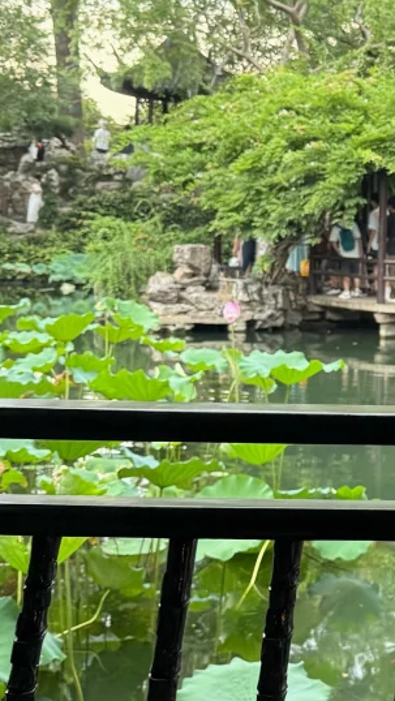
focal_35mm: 70
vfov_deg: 30.0
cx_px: 618
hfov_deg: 15.7
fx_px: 1302
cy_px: 266
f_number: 1.78
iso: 200
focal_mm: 6.76
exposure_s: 1/78
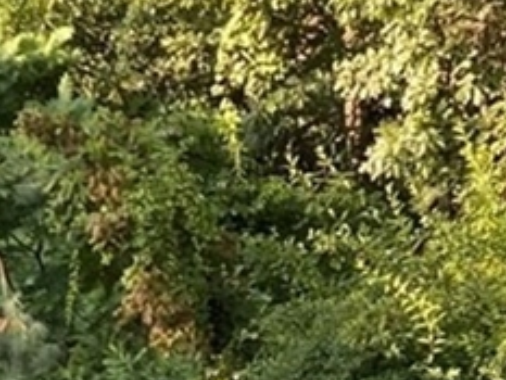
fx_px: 3335
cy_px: 708
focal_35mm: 228
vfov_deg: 6.4
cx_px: 242
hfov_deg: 8.7
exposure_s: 1/122
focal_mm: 6
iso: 32
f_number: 2
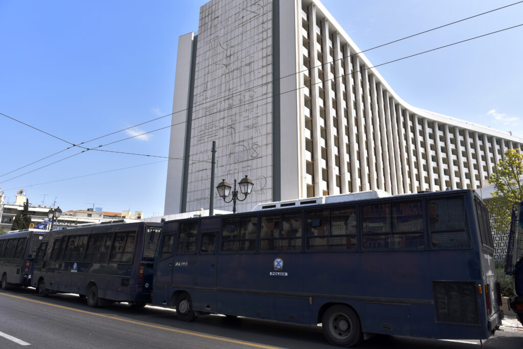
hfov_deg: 73.7
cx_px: 262
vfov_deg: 53.2
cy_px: 174
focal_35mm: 24
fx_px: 349
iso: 200
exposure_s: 1/250
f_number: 9
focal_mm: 24
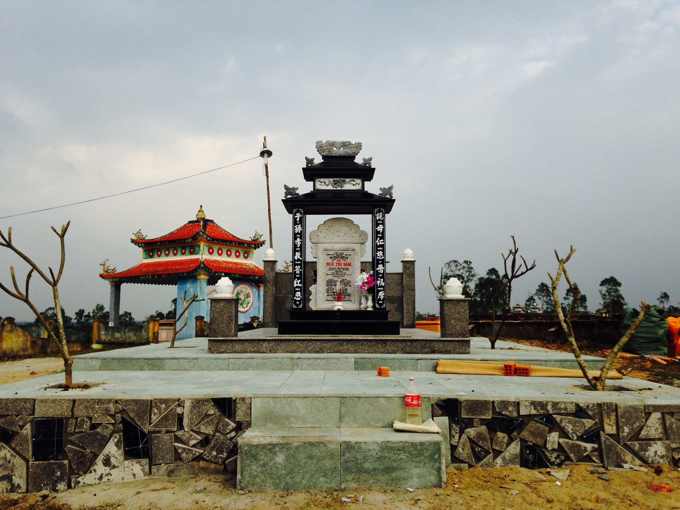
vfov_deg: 42.9
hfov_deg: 55.4
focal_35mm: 33
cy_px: 255
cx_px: 340
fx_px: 648
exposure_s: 1/714
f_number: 2.4
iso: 50
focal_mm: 4.12
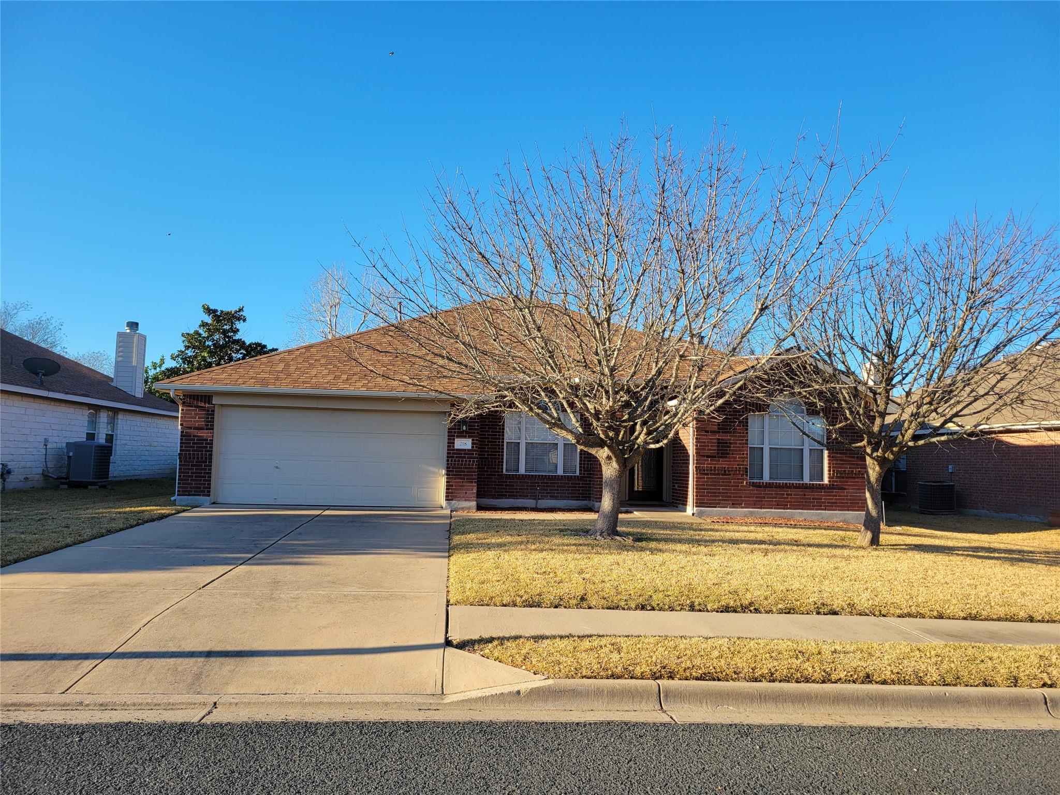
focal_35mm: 26
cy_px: 398
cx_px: 530
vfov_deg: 53.1
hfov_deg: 67.3
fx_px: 796
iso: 40
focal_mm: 5.4
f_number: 1.8
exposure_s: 1/1154
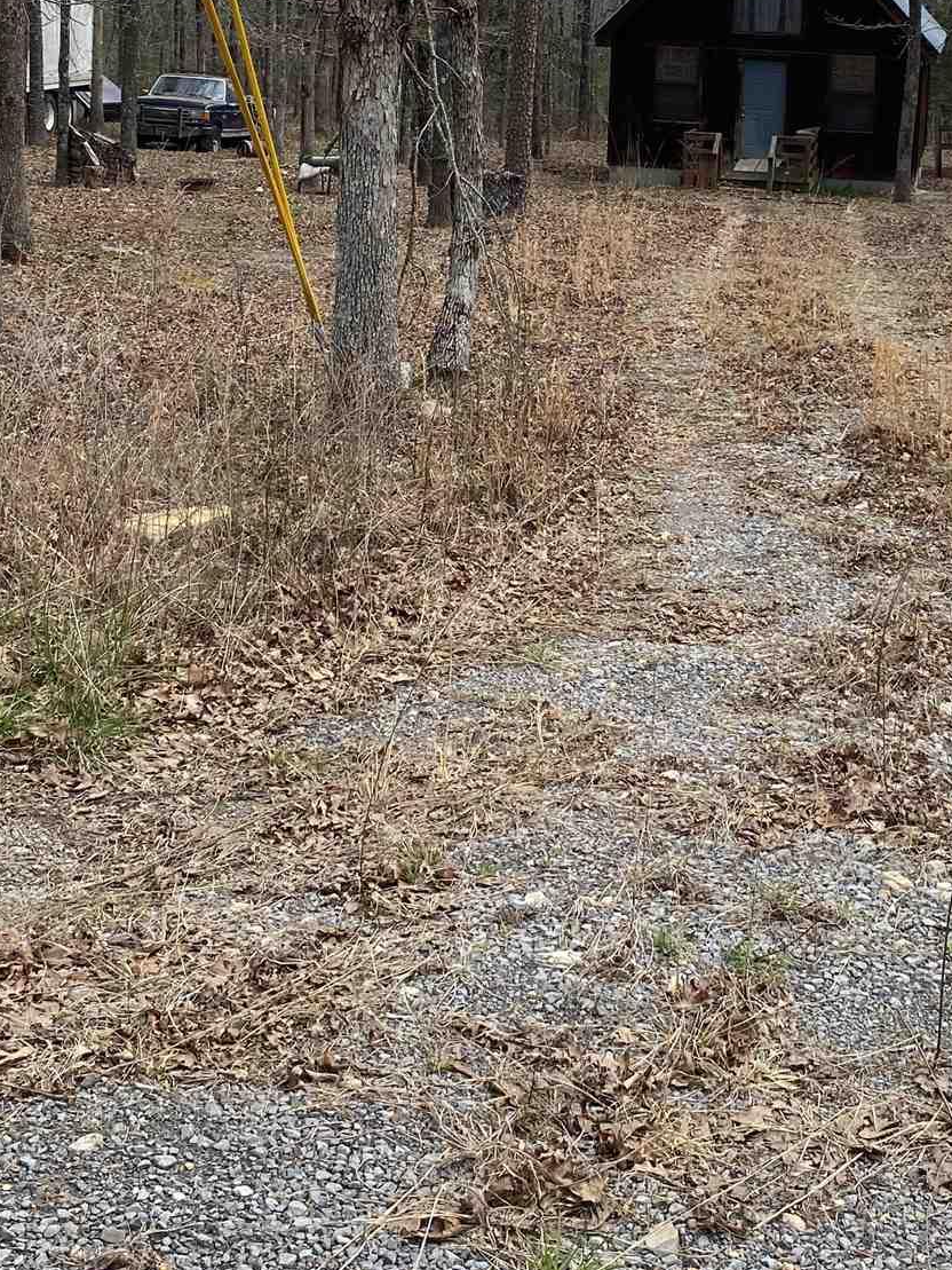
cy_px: 223
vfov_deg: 34.3
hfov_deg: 26.9
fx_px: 1980
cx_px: 635
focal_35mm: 54
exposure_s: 1/1447
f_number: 1.8
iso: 32
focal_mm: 4.25
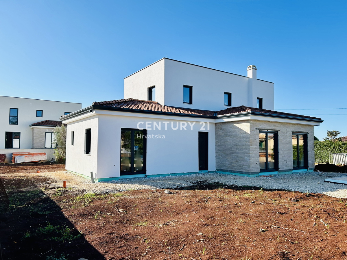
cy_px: 130
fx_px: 261
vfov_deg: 53.1
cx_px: 174
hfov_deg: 67.3
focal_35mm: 26
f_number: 1.5
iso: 50
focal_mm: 5.7
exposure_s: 1/3165
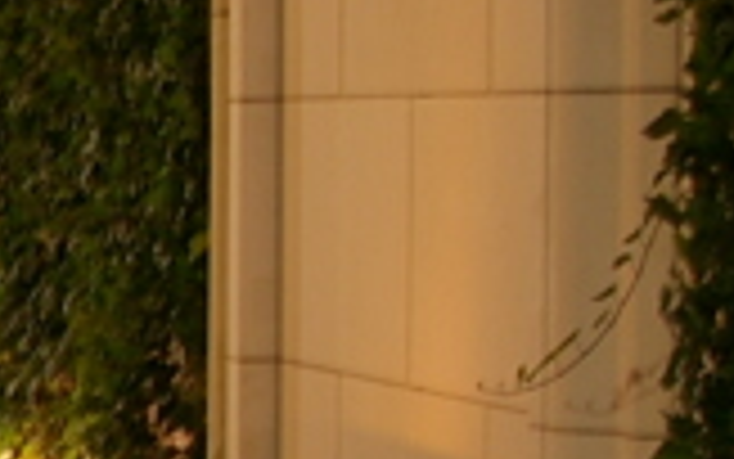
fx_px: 3462
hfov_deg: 10.2
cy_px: 392
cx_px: -1157
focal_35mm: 173
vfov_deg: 7.6
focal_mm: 18
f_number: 5.6
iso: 200
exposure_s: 1/2
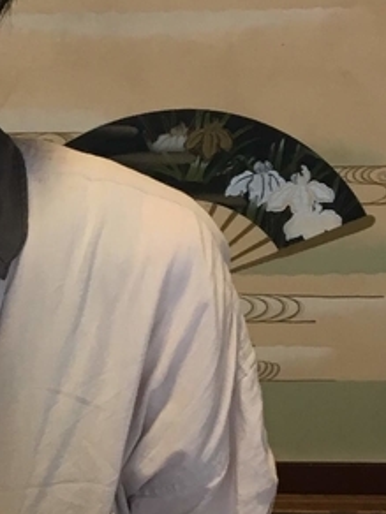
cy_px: 542
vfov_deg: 16.1
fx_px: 1769
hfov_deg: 11.7
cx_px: -254
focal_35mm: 119
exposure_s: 1/33
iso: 64
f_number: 2.2
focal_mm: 4.15
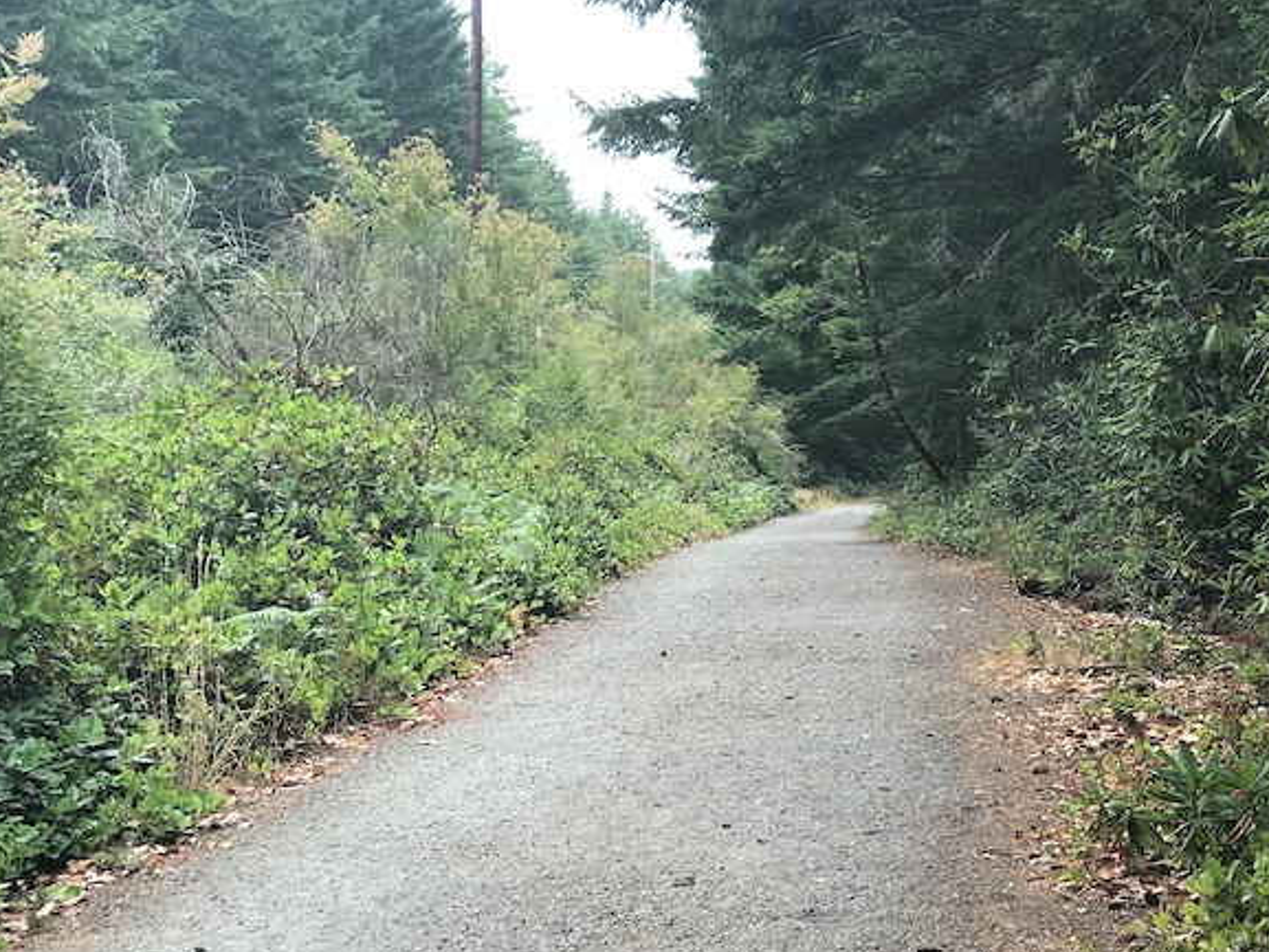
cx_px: 728
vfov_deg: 18.7
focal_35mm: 79
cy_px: 569
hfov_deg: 24.7
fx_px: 2897
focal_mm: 6.6
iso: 20
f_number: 2.8
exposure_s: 1/120
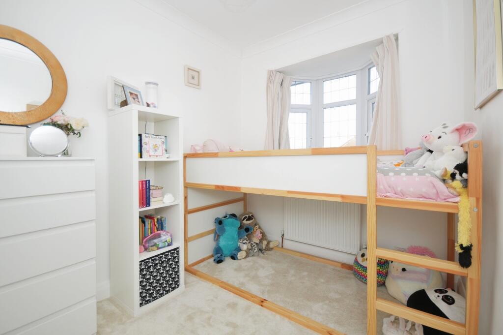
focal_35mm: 15
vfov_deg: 77.2
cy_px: 168
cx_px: 252
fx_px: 209
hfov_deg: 100.4
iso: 200
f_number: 5
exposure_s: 1/60
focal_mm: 10
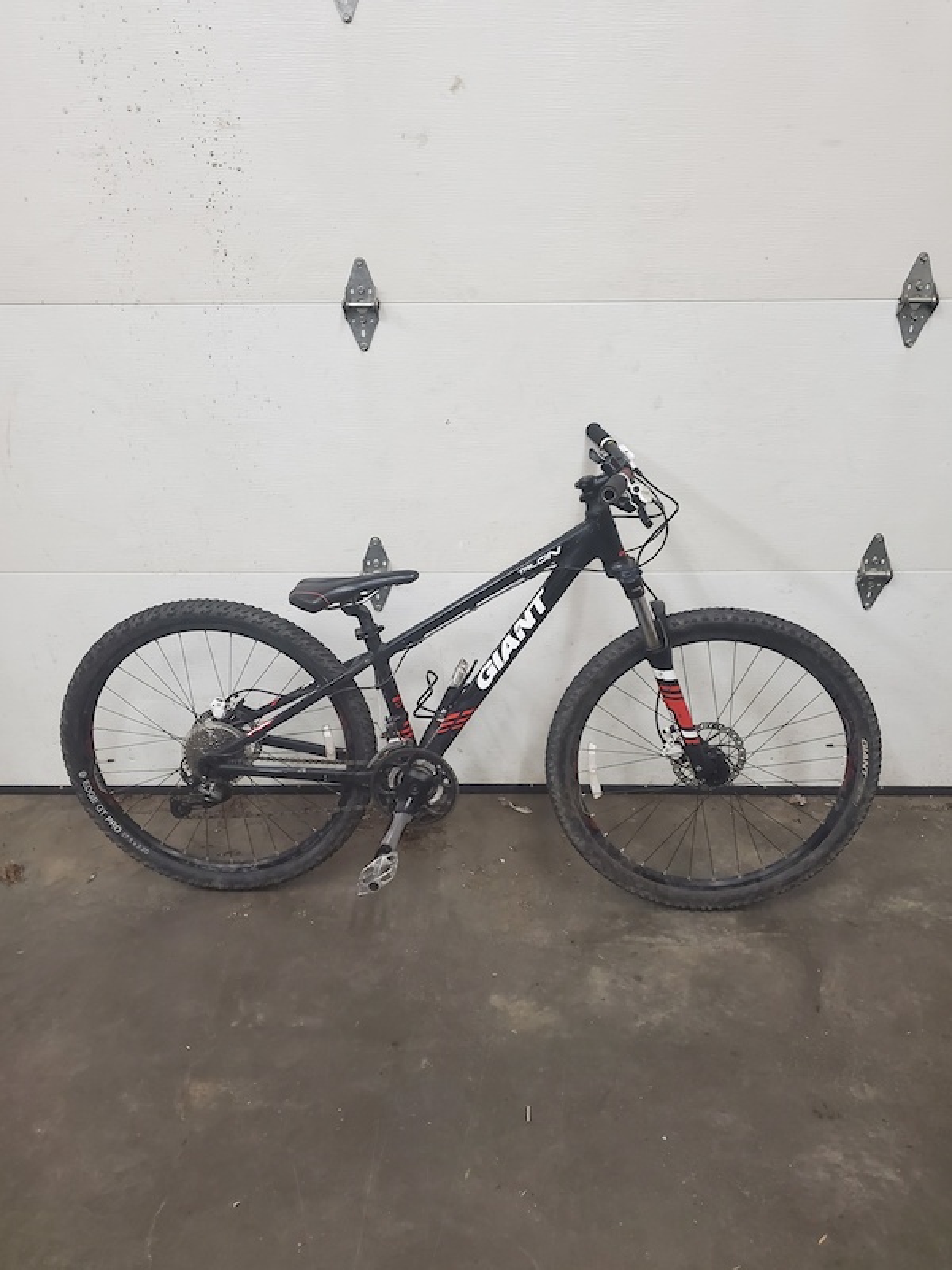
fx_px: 953
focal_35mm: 26
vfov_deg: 67.3
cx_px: 476
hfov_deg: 53.1
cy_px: 635
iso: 200
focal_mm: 4.3
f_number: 1.5
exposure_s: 1/40
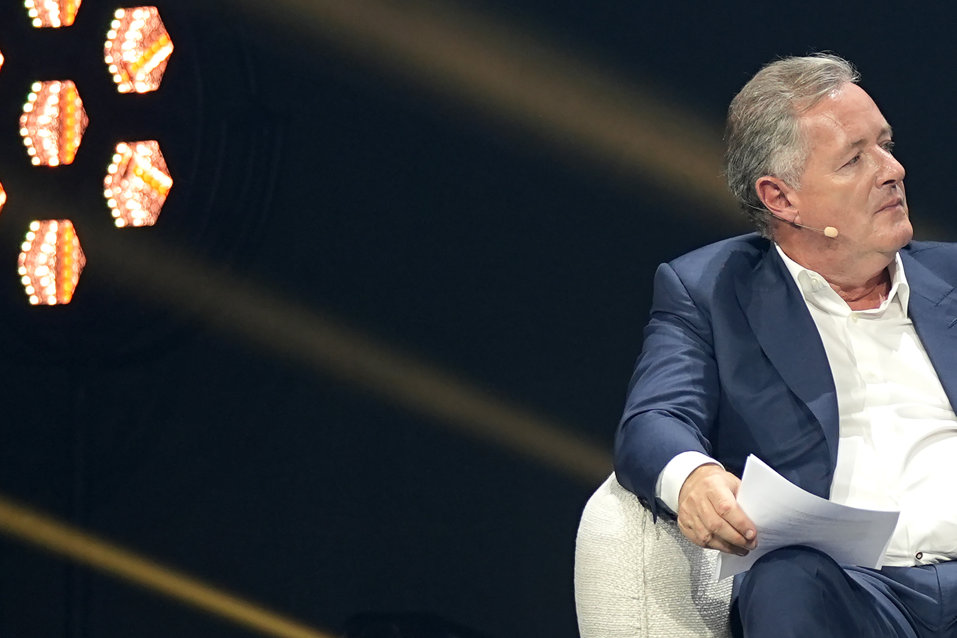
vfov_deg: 3.7
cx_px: 712
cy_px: 423
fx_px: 9995
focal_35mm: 376
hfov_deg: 5.5
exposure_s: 1/250
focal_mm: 130
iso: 640
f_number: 3.5
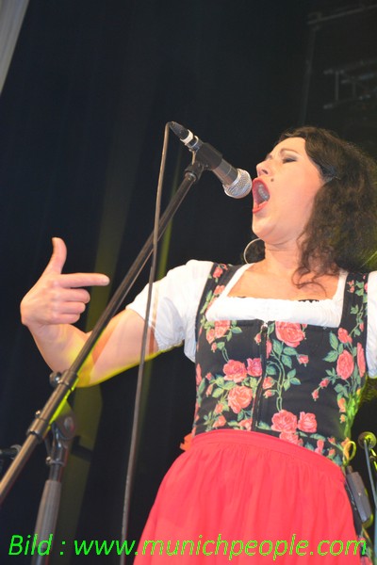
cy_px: 282
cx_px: 188
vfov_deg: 23.4
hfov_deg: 15.7
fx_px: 1367
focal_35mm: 87
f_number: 5
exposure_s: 1/60
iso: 2200
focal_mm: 58
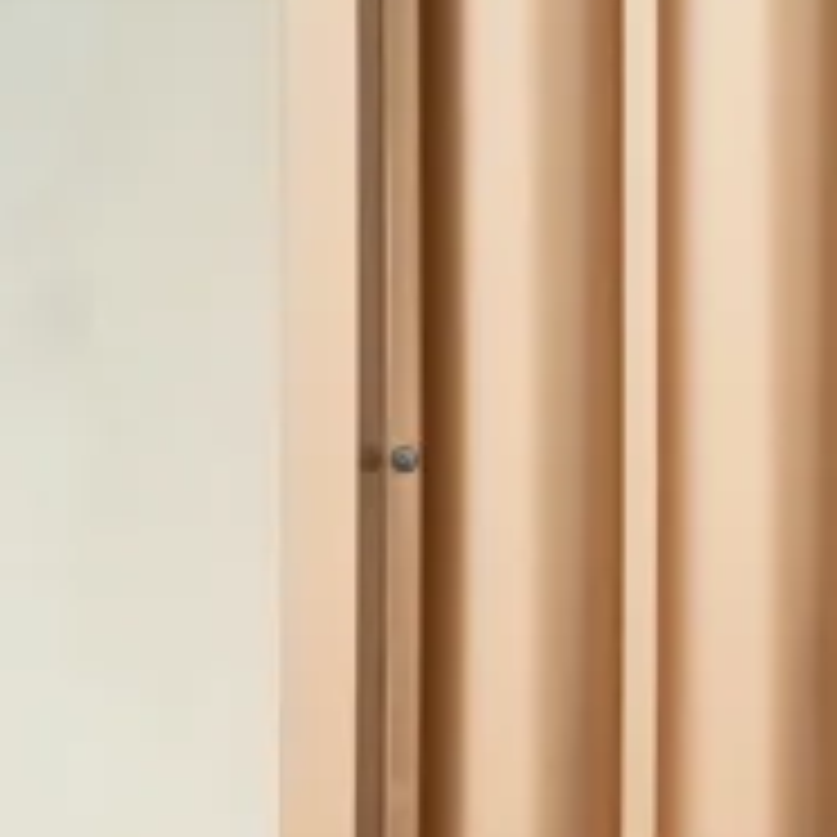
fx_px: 6292
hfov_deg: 7.3
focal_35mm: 230
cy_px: 1078
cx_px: 1724
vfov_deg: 7.5
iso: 1250
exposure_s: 1/2000
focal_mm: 63
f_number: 4
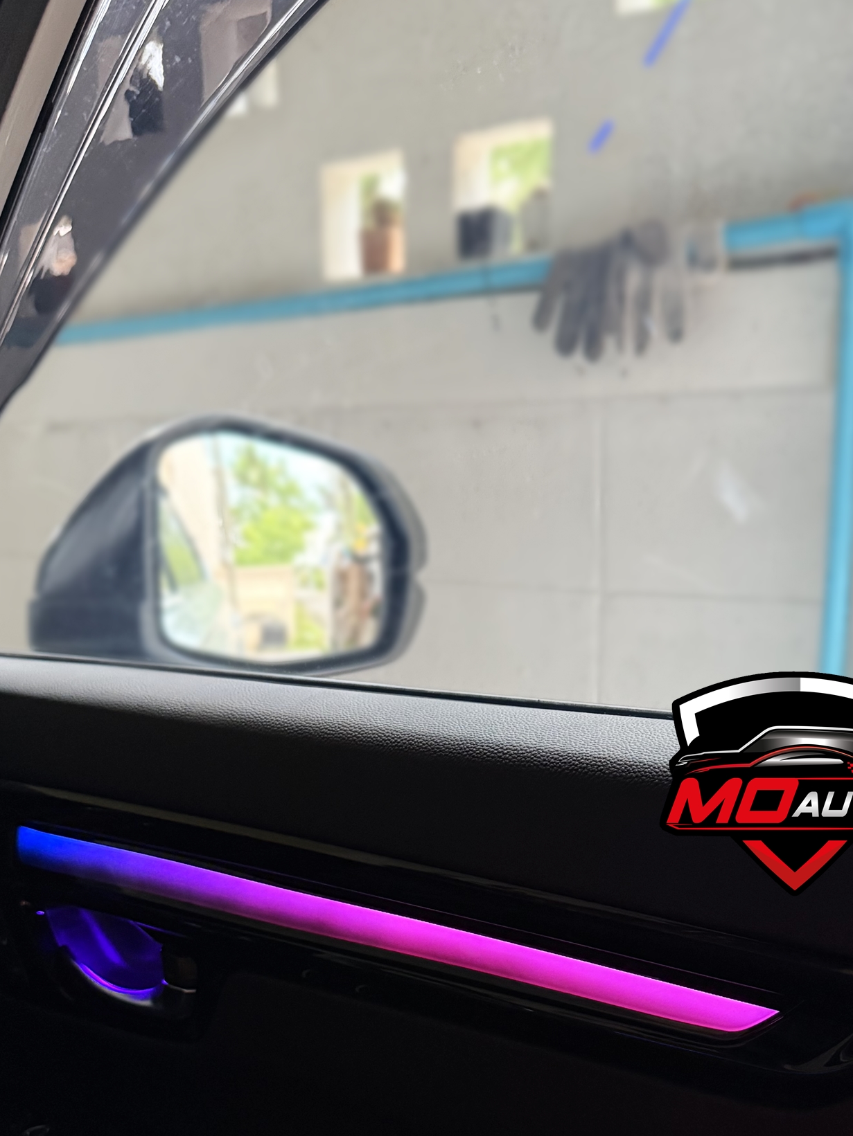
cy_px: 862
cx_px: 476
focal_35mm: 39
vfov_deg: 46.0
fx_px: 1281
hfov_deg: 36.8
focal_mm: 6.76
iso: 500
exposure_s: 1/60
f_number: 1.78
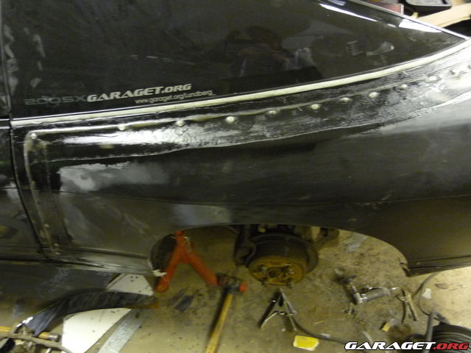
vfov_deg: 42.9
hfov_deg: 55.4
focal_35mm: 33
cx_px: 236
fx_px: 449
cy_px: 176
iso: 400
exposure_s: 1/8
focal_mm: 5.5
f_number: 2.8
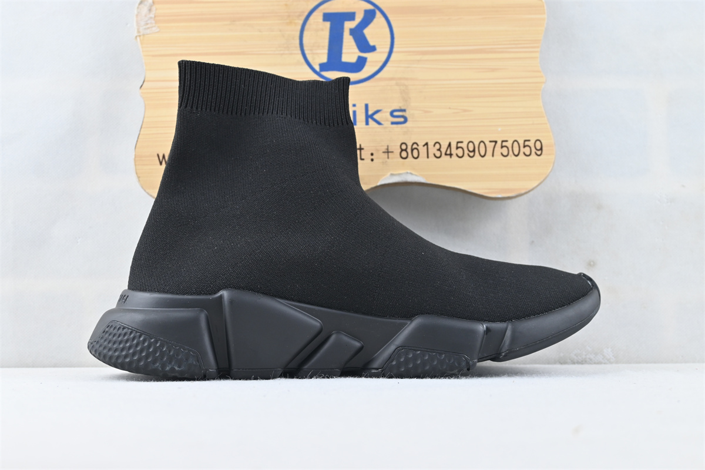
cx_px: 352
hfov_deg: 43.6
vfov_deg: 29.9
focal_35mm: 45
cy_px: 235
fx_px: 881
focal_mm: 30
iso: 250
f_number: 4.8
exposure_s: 1/80
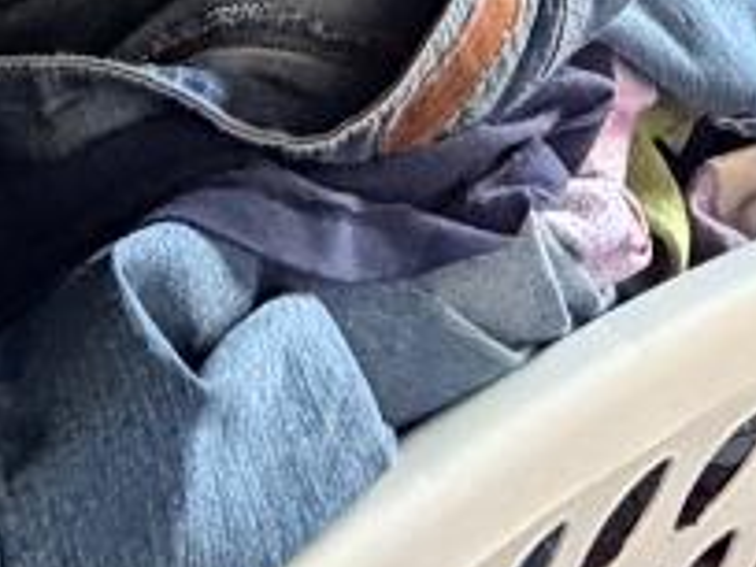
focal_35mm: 103
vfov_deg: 10.5
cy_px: -1095
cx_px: 671
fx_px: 2249
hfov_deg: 18.8
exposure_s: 1/60
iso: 1250
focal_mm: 2.22
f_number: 2.2
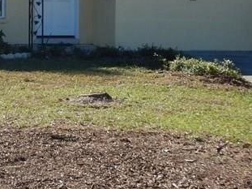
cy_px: -10
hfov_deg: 17.0
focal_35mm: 112
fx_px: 815
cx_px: -23
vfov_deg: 13.0
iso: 125
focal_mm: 6.1
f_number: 4.2
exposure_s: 1/640
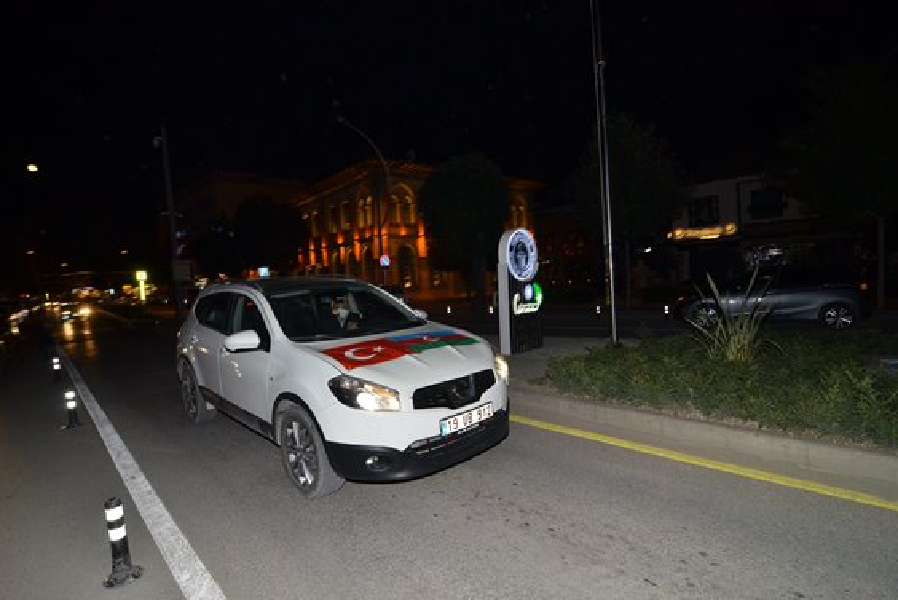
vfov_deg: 68.8
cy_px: 304
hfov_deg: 91.5
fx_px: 438
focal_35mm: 18
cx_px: 439
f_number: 6.3
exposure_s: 1/60
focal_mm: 11
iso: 640
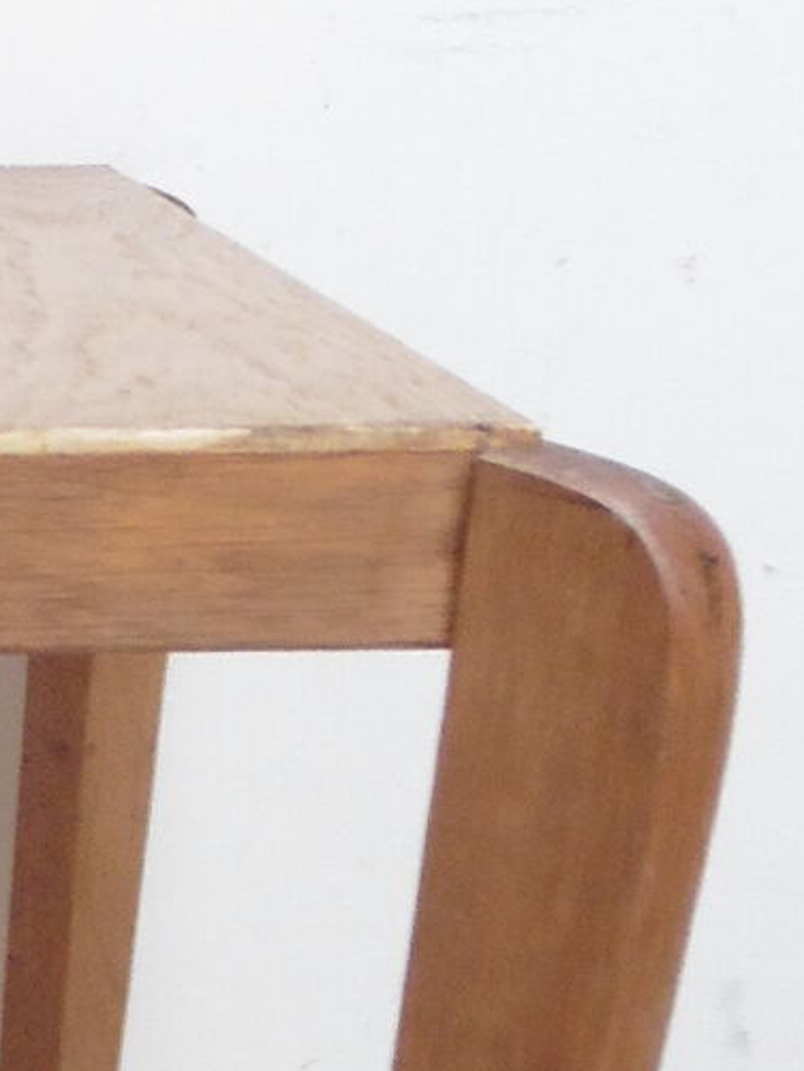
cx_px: -639
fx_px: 4303
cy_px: 1490
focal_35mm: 139
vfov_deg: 13.5
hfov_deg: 10.1
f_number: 3.7
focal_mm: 6.1
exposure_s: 1/15
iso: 400
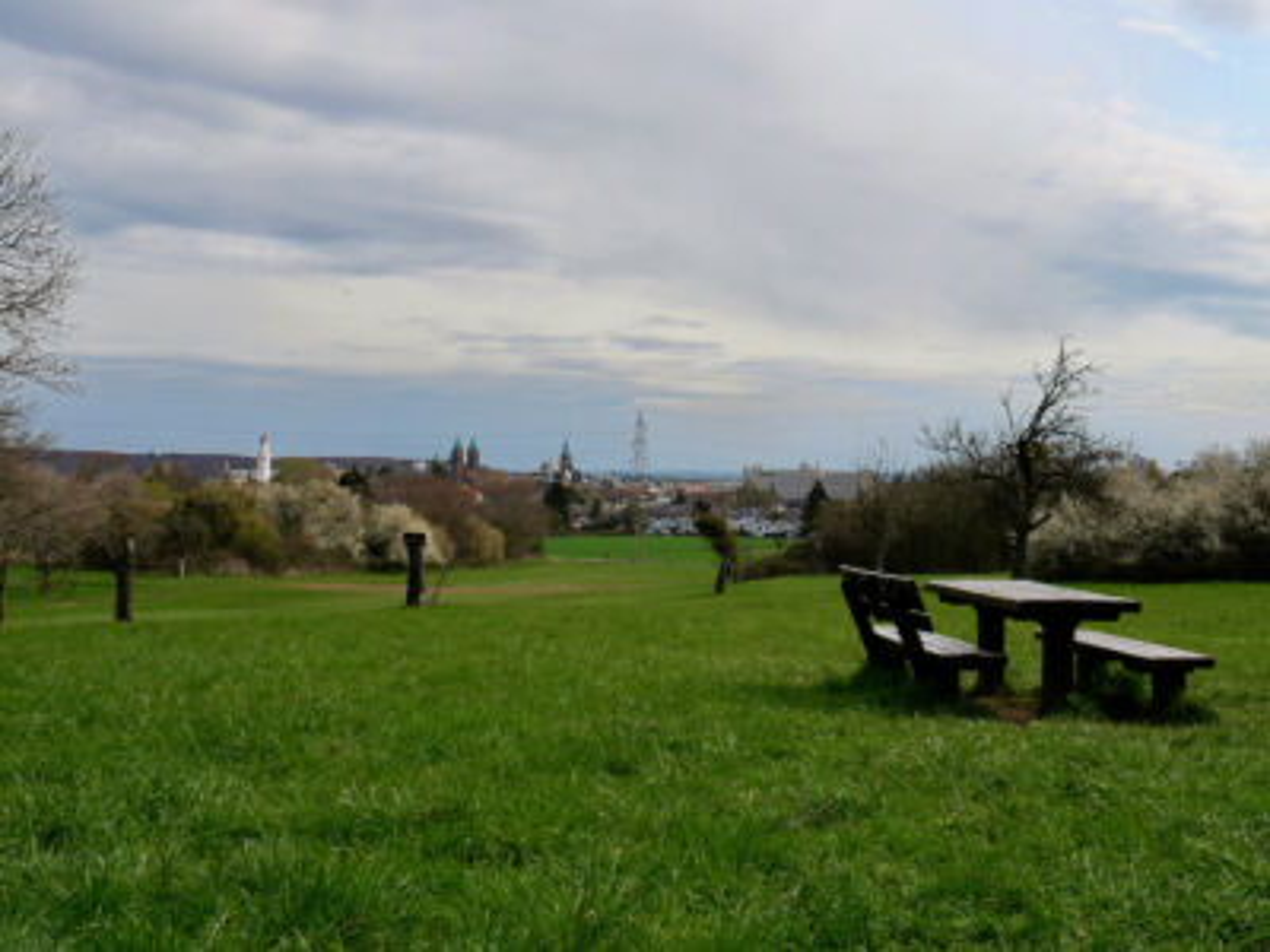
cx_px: 635
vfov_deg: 36.0
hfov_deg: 46.8
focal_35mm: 40
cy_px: 476
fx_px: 1468
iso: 200
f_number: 8
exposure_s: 1/500
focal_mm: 20
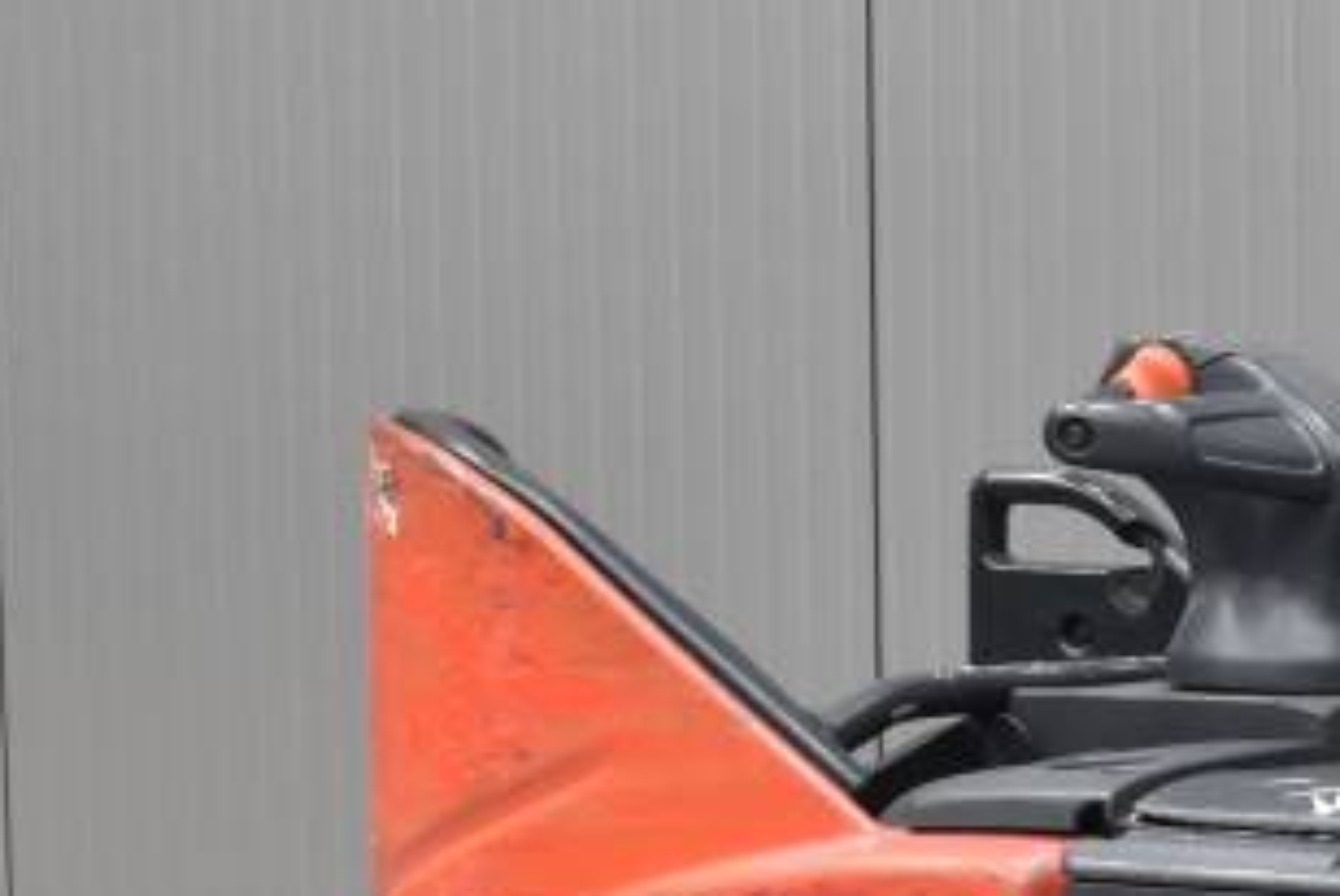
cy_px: 1026
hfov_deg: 13.4
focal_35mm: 146
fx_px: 5437
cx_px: 1901
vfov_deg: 9.3
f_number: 5.6
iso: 1600
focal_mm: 25
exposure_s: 1/30
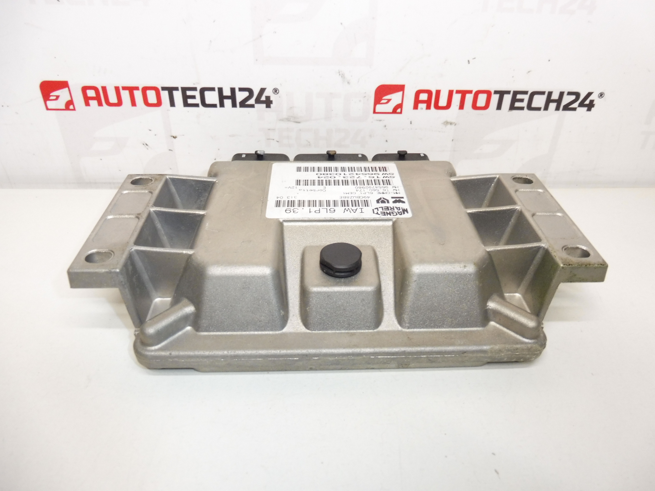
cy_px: 246
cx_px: 328
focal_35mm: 24
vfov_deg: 56.8
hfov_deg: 71.6
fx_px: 454
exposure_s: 1/100
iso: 200
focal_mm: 4.3
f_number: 3.5
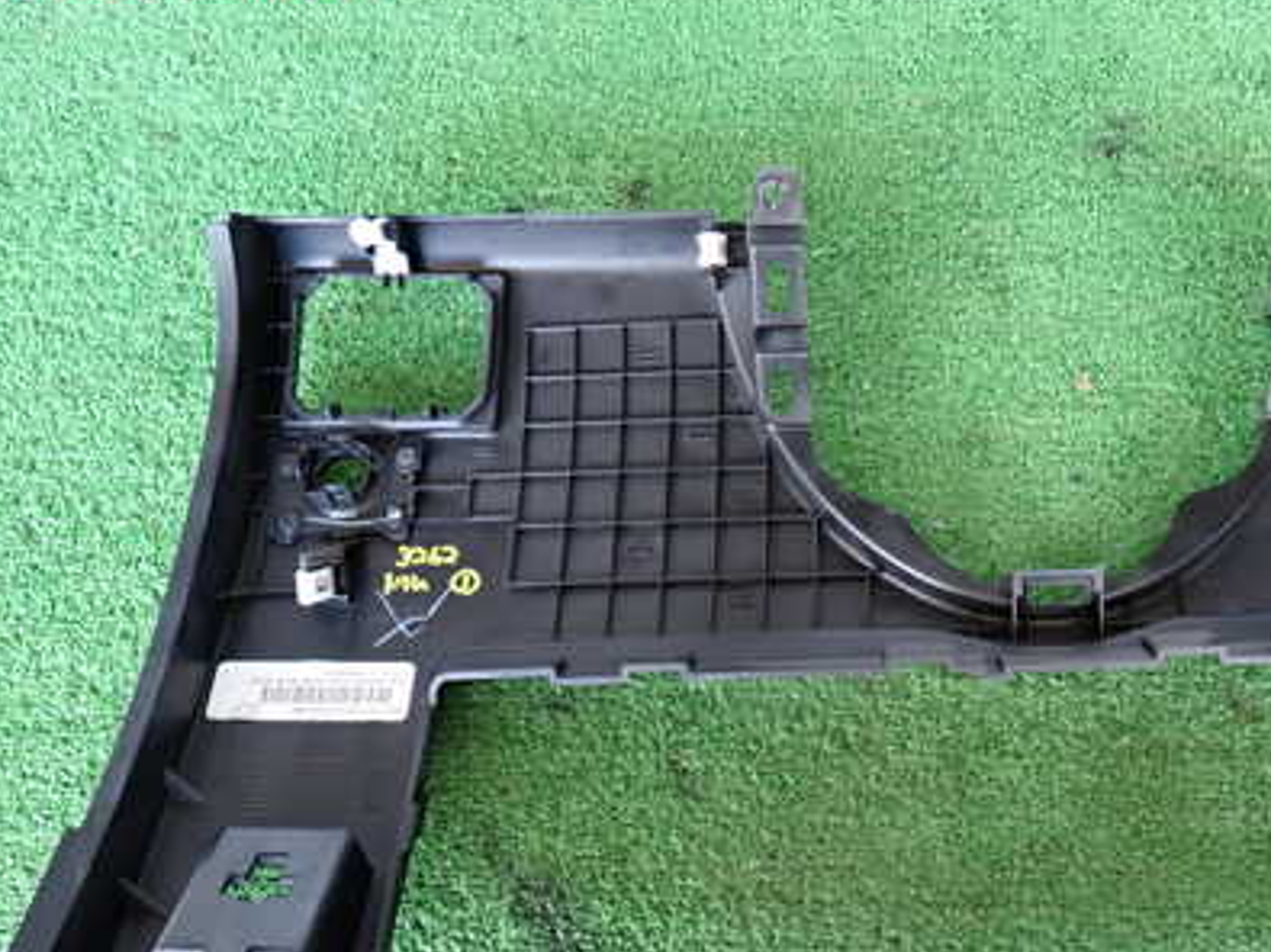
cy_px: 650
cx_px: 743
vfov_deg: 37.2
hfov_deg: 48.8
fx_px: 1395
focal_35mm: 38
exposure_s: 1/30
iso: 200
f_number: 2
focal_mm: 4.5
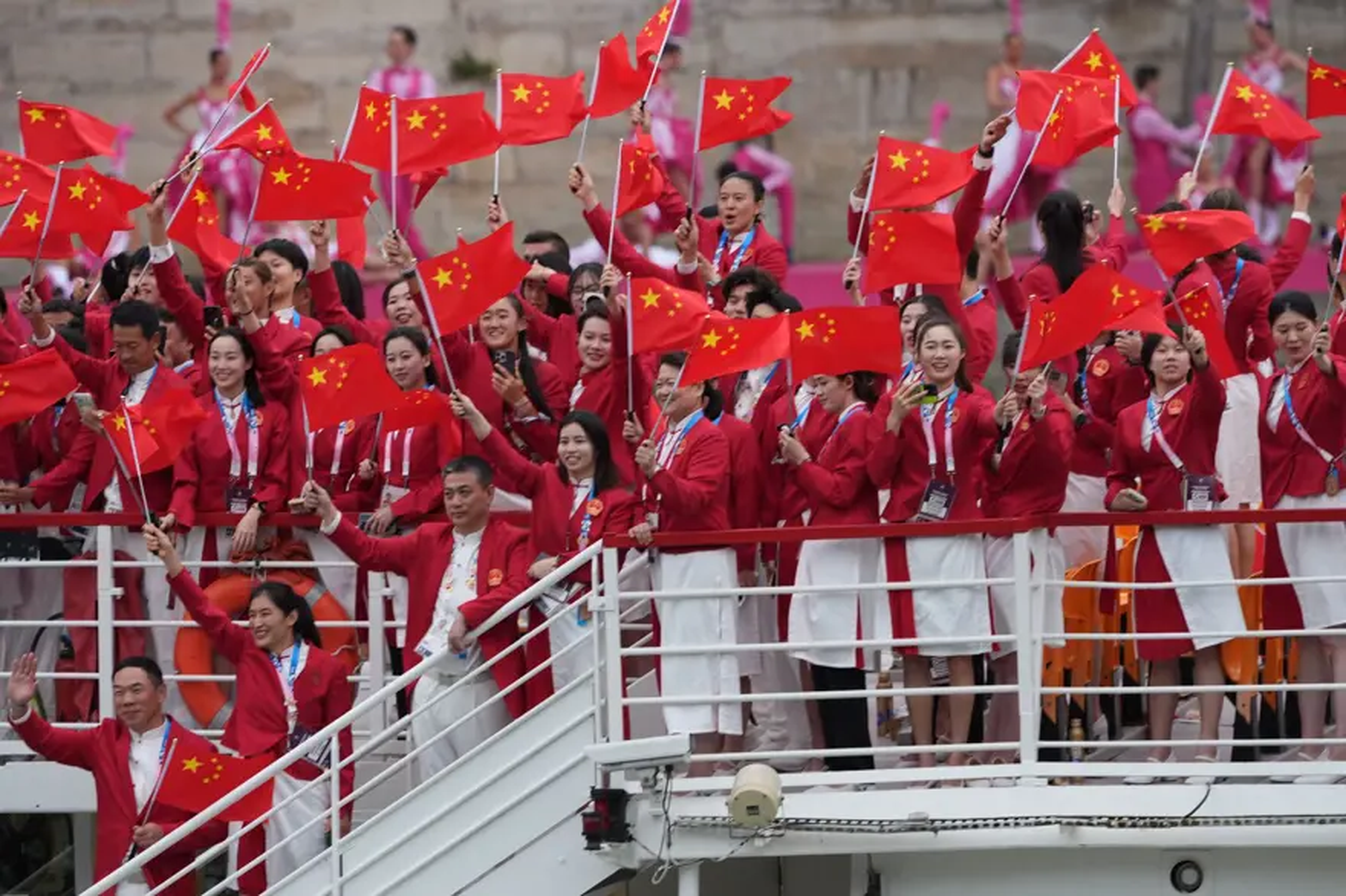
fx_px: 14949
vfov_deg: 3.4
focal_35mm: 400
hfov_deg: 5.2
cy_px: 448
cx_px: 673
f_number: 5
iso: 1000
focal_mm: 400
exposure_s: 1/400
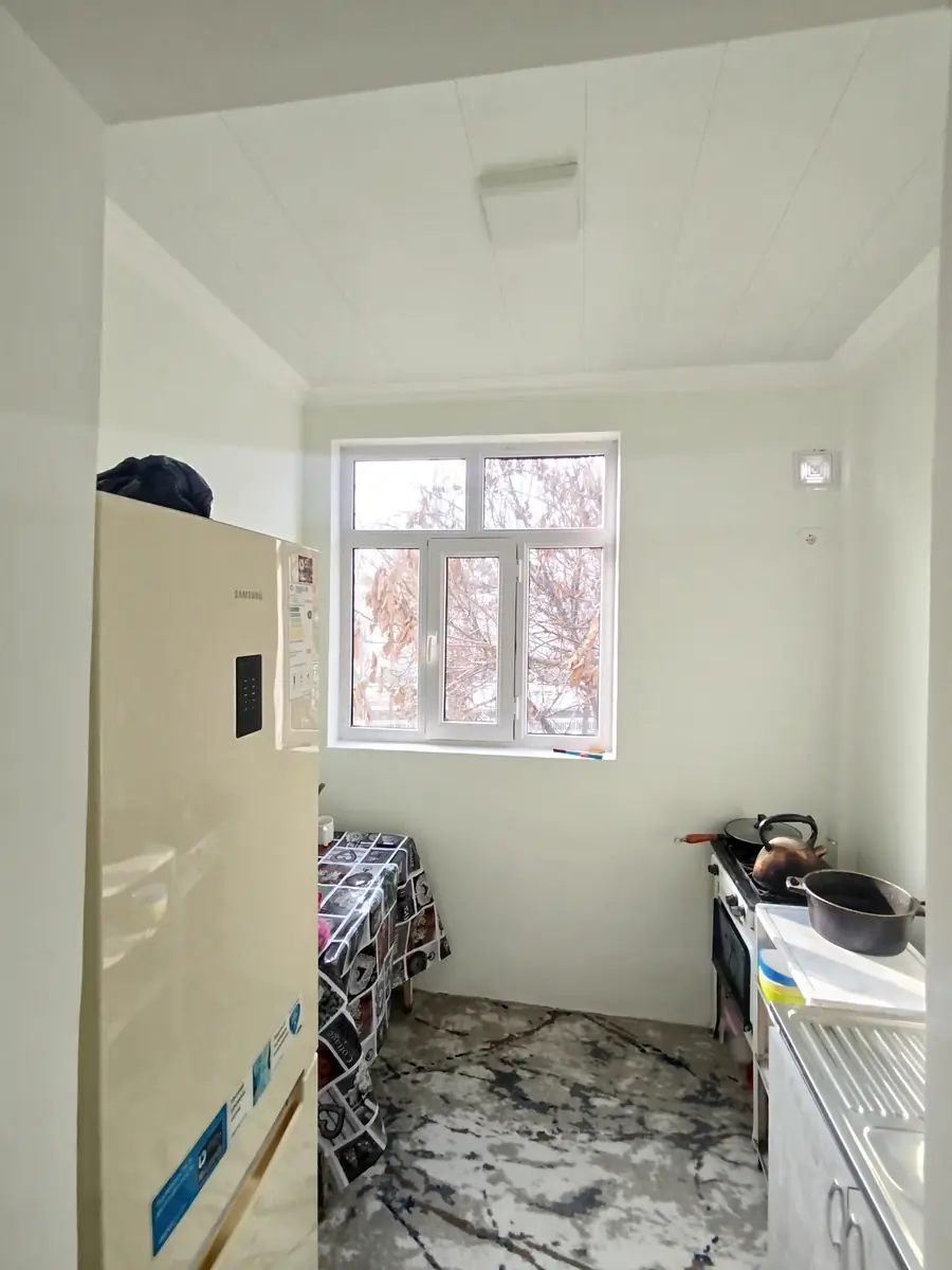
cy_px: 635
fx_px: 550
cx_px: 476
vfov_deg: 98.2
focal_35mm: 15
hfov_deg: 81.7
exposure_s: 1/100
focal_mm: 1.65
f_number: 2.2
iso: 50
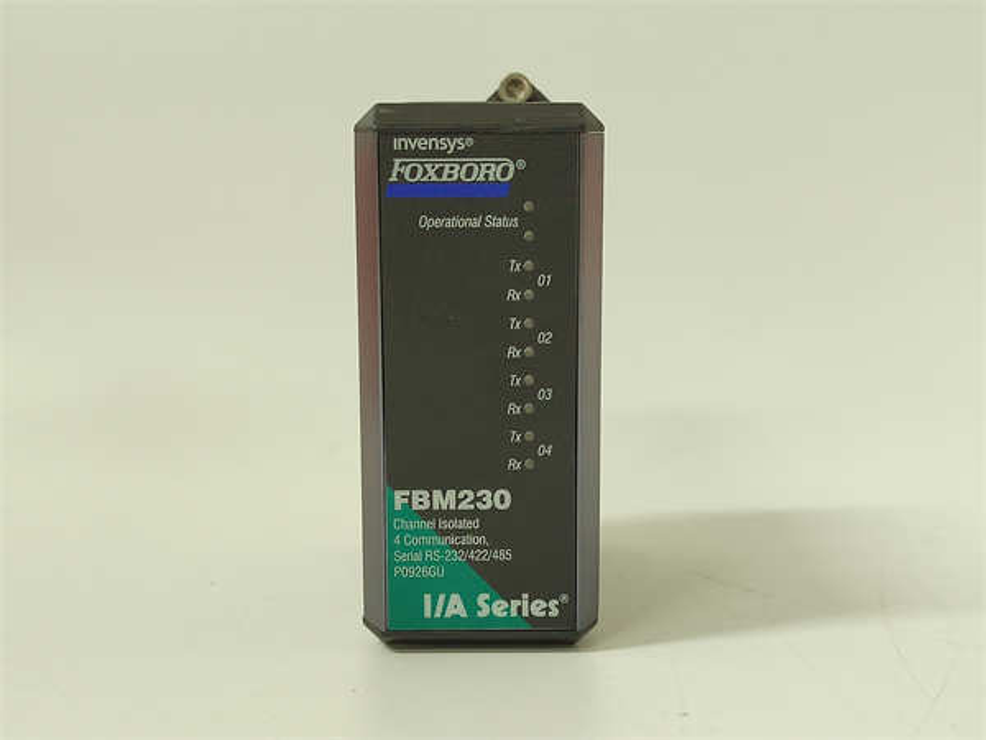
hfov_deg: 41.2
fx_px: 1310
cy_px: 370
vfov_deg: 31.5
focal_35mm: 46
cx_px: 493
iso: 1628
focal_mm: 5.52
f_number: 1.9
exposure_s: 1/60
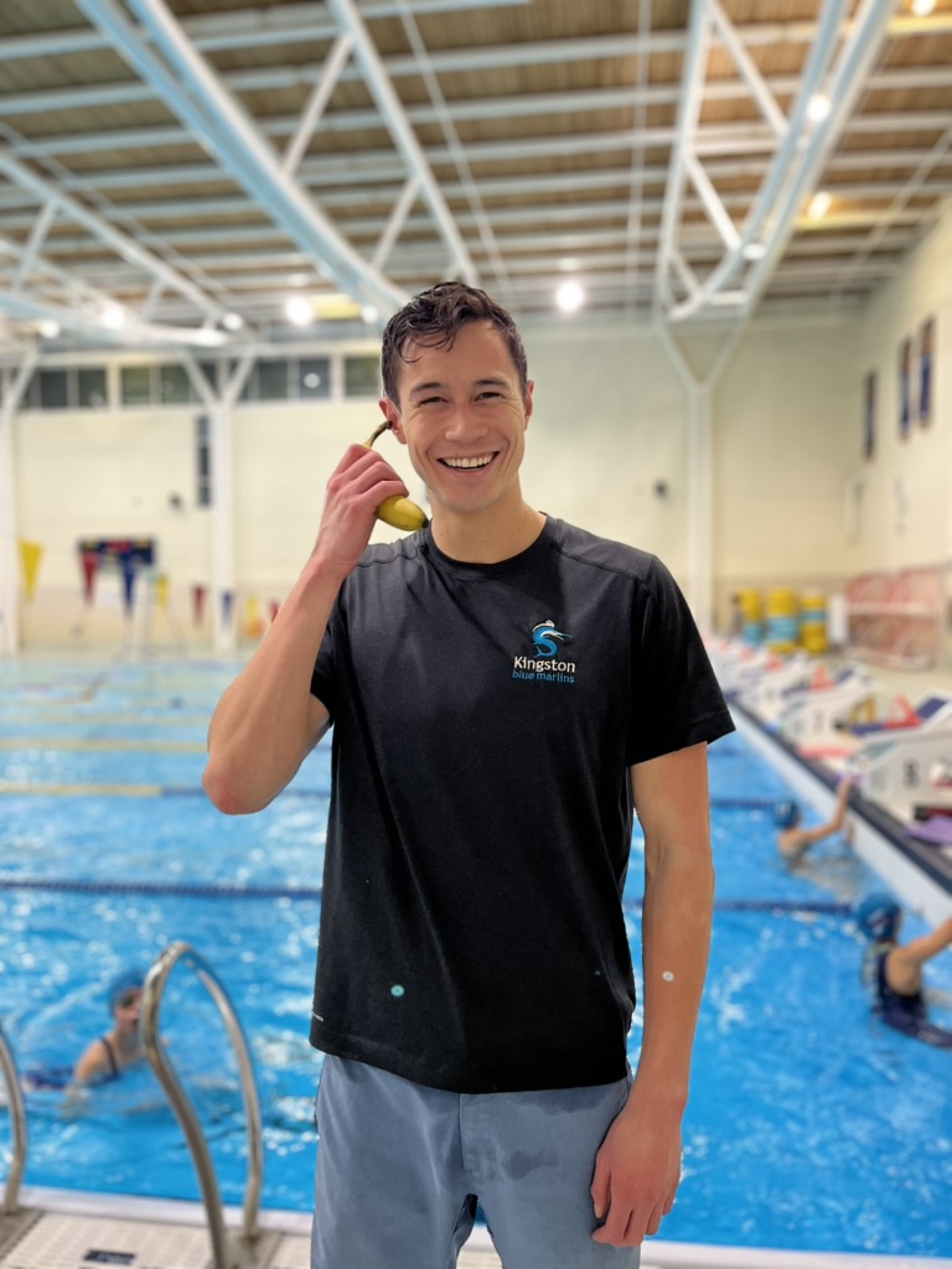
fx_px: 953
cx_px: 476
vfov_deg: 67.3
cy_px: 634
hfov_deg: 53.1
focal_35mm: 26
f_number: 1.6
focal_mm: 5.1
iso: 125
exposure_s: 1/60
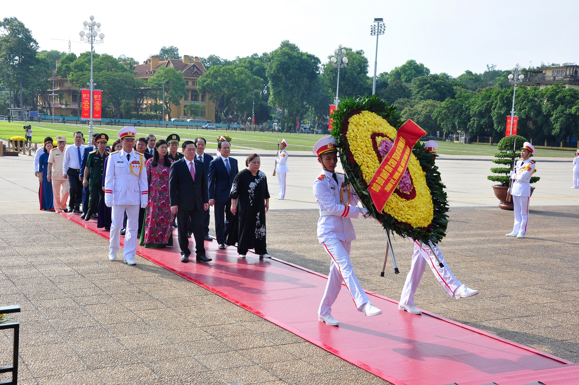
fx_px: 723
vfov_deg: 29.8
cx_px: 290
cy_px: 192
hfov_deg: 43.6
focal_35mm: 45
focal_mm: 30
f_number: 9
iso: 200
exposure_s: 1/160
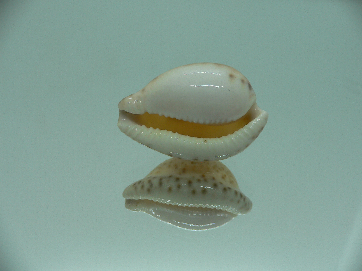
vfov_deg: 40.7
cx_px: 181
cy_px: 136
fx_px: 366
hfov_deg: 52.6
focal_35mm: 35
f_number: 2.8
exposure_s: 1/80
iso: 80
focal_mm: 4.6
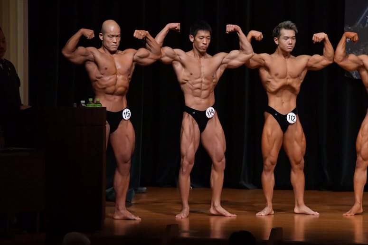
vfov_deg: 5.1
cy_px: 122
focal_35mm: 270
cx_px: 184
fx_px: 2759
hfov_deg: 7.6
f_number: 5.6
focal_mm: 180
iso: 5000
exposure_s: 1/400
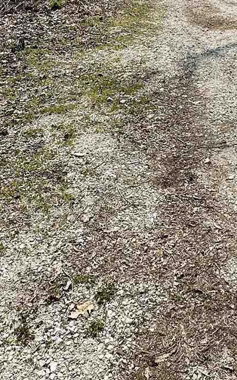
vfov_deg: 35.9
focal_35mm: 50
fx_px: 517
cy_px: -10
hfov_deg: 25.2
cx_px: 202
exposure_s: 1/3040
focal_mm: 2.22
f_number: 2.2
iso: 50
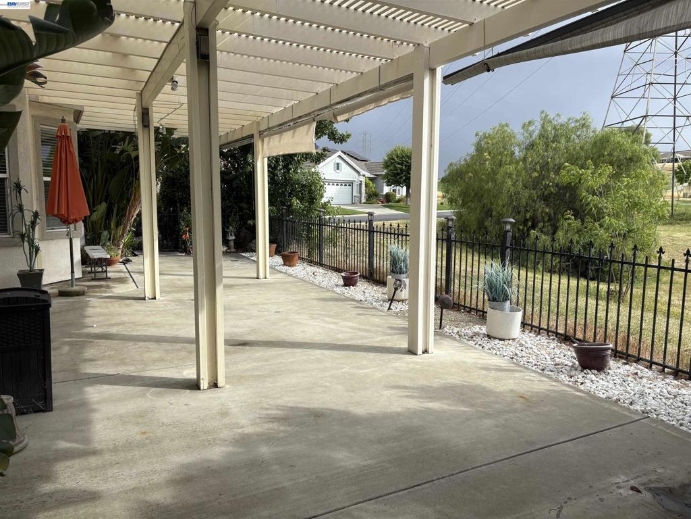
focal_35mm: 26
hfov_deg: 67.3
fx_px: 519
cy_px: 260
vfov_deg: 53.1
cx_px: 346
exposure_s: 1/1484
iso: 50
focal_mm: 5.96
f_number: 1.6
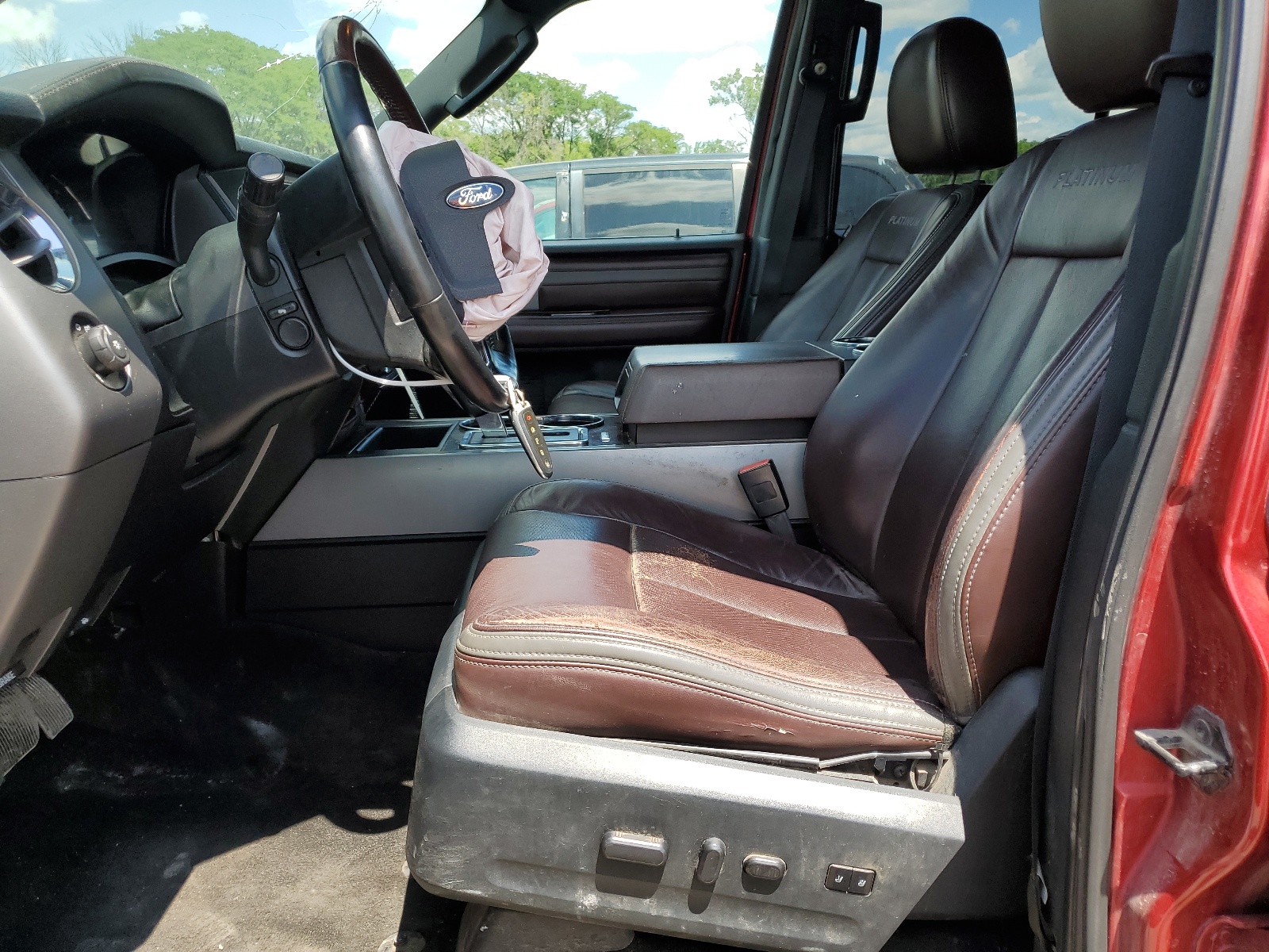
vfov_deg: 53.1
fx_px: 953
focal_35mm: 26
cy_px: 476
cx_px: 634
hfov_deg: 67.3
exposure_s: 1/833
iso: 50
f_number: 1.5
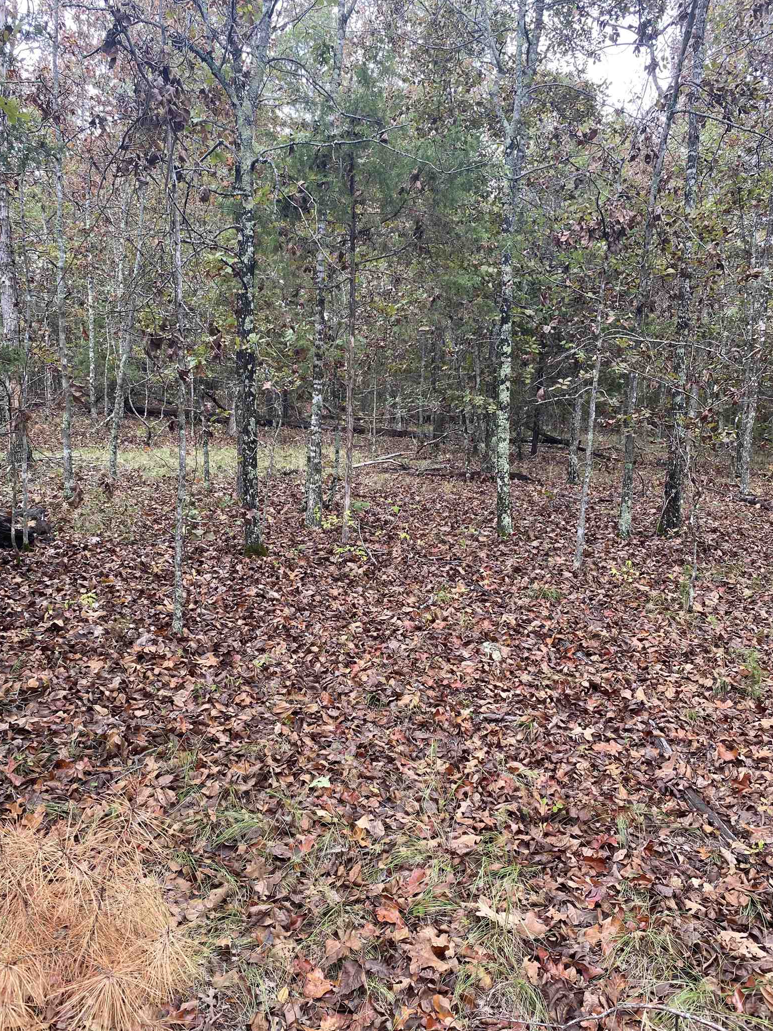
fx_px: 864
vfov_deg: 61.6
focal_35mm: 29
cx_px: 369
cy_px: 556
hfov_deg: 48.2
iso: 32
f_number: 1.8
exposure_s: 1/123
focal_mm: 4.25
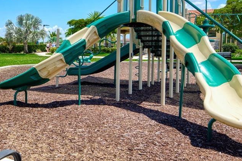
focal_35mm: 38
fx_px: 255
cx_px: 46
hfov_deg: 47.7
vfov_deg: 34.6
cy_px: 48
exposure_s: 1/3200
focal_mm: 15
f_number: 7.1
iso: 200
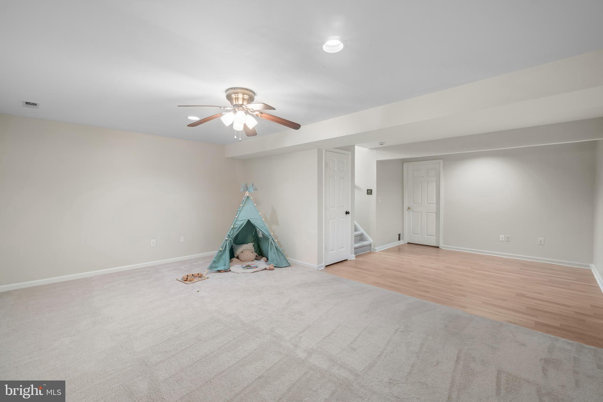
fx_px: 251
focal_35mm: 15
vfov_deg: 77.3
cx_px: 302
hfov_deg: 100.4
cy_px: 201
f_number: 10
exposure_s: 1/3
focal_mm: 10
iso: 160
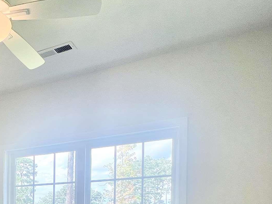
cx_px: 19
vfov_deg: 32.5
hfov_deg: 43.9
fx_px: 299
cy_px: 232
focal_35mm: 38
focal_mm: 1.57
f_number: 1.8
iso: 32
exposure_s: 1/149
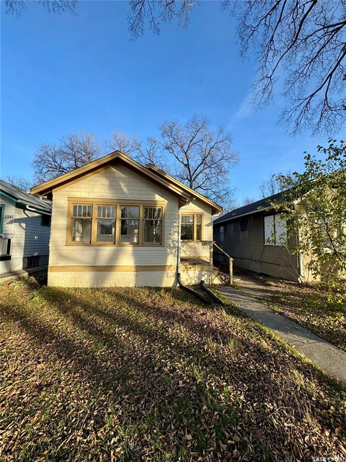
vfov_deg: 102.1
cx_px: 173
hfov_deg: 85.7
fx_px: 187
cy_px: 231
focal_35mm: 14
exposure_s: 1/512
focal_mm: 2.22
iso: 40
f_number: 2.2
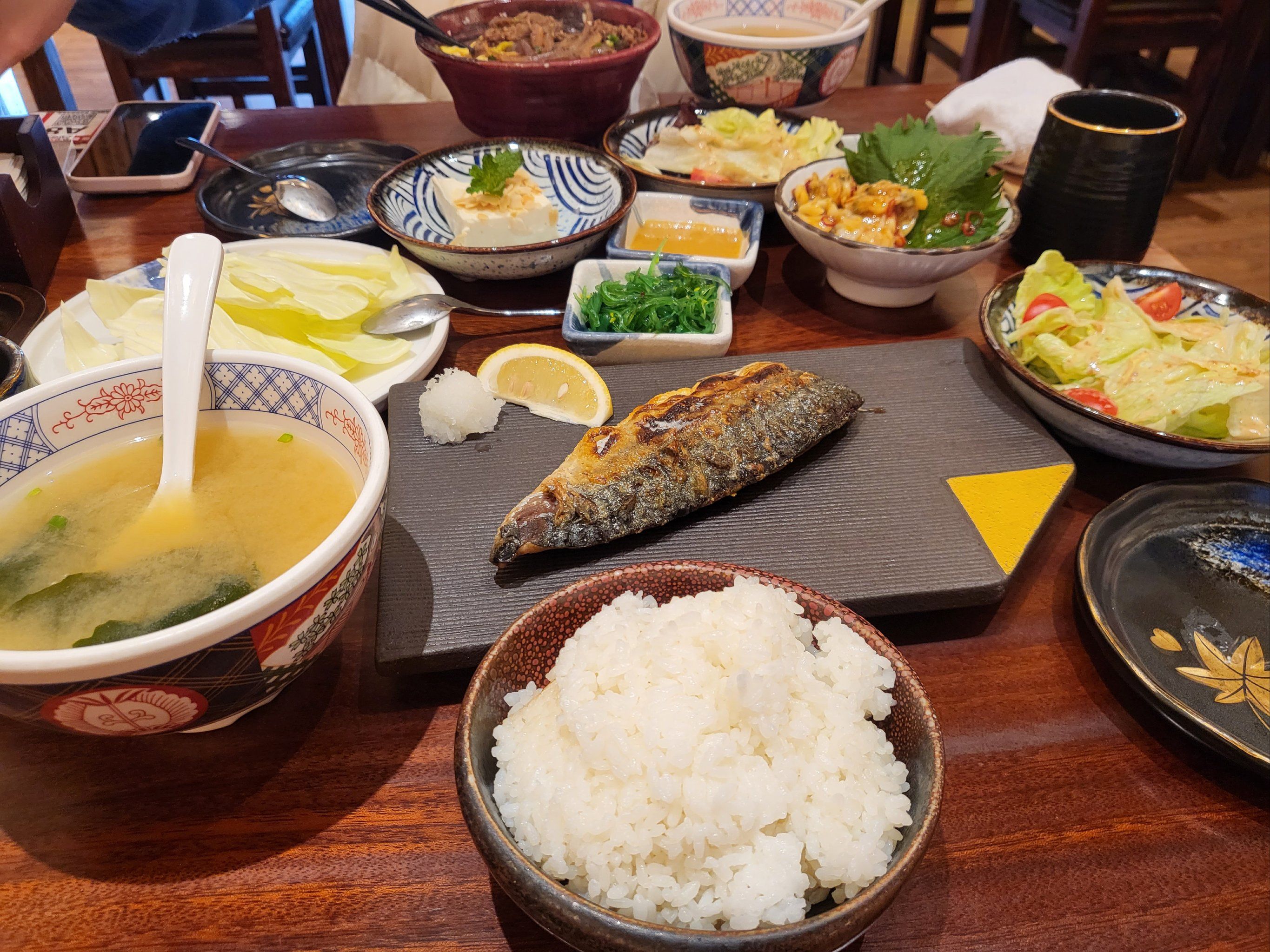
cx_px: 635
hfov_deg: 67.3
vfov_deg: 53.1
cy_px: 476
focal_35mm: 26
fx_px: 954
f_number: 1.8
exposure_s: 1/50
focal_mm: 4.25
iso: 200
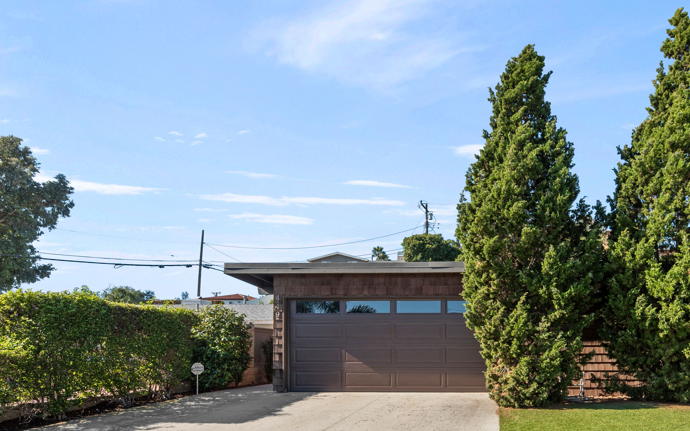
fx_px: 395
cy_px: 332
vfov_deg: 54.2
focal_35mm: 21
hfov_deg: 77.2
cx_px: 503
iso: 250
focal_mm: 14
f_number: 9
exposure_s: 1/250
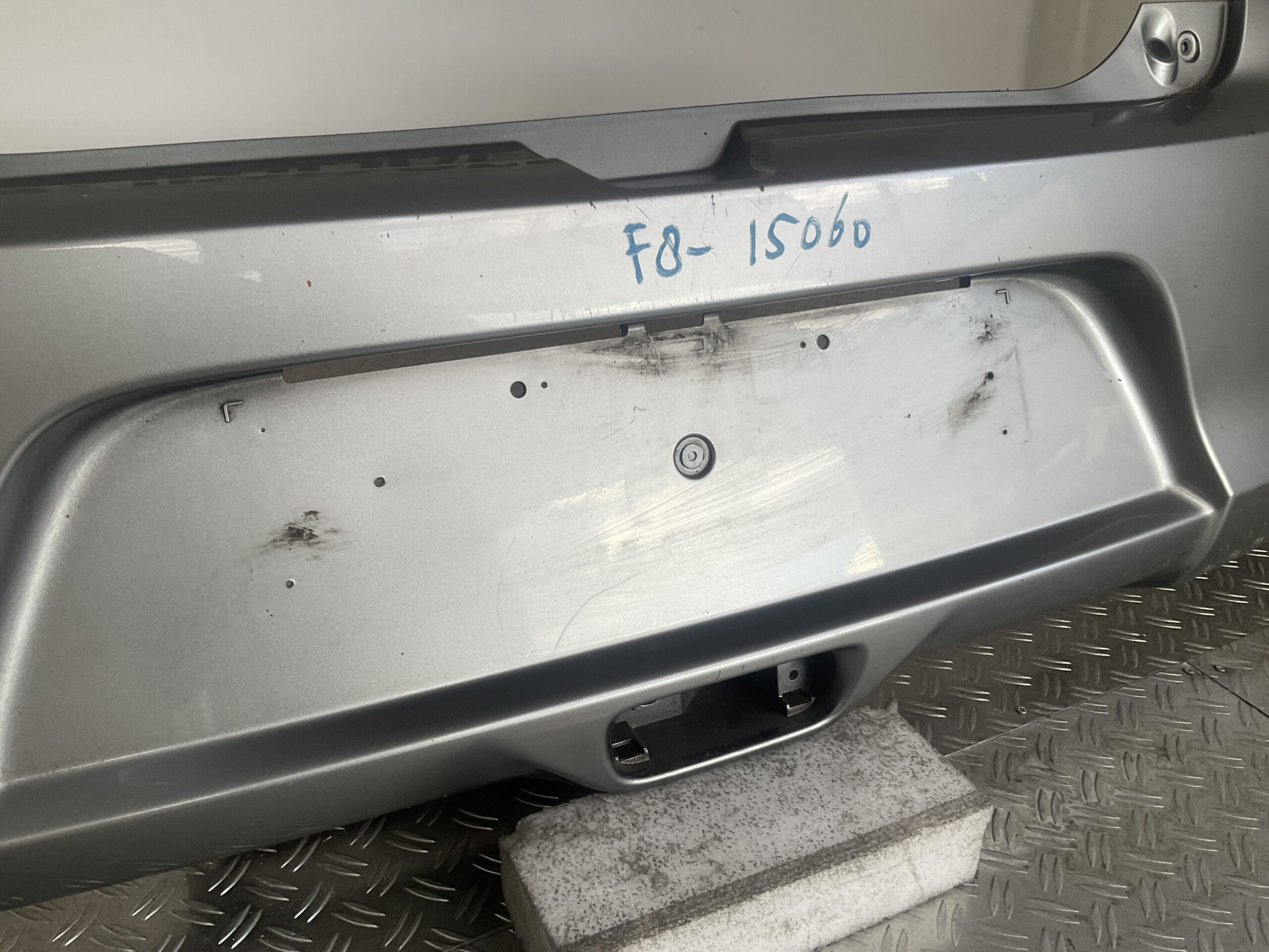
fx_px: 1063
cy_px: 476
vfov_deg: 48.2
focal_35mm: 29
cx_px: 634
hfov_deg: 61.7
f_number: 1.8
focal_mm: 3
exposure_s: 1/100
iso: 20
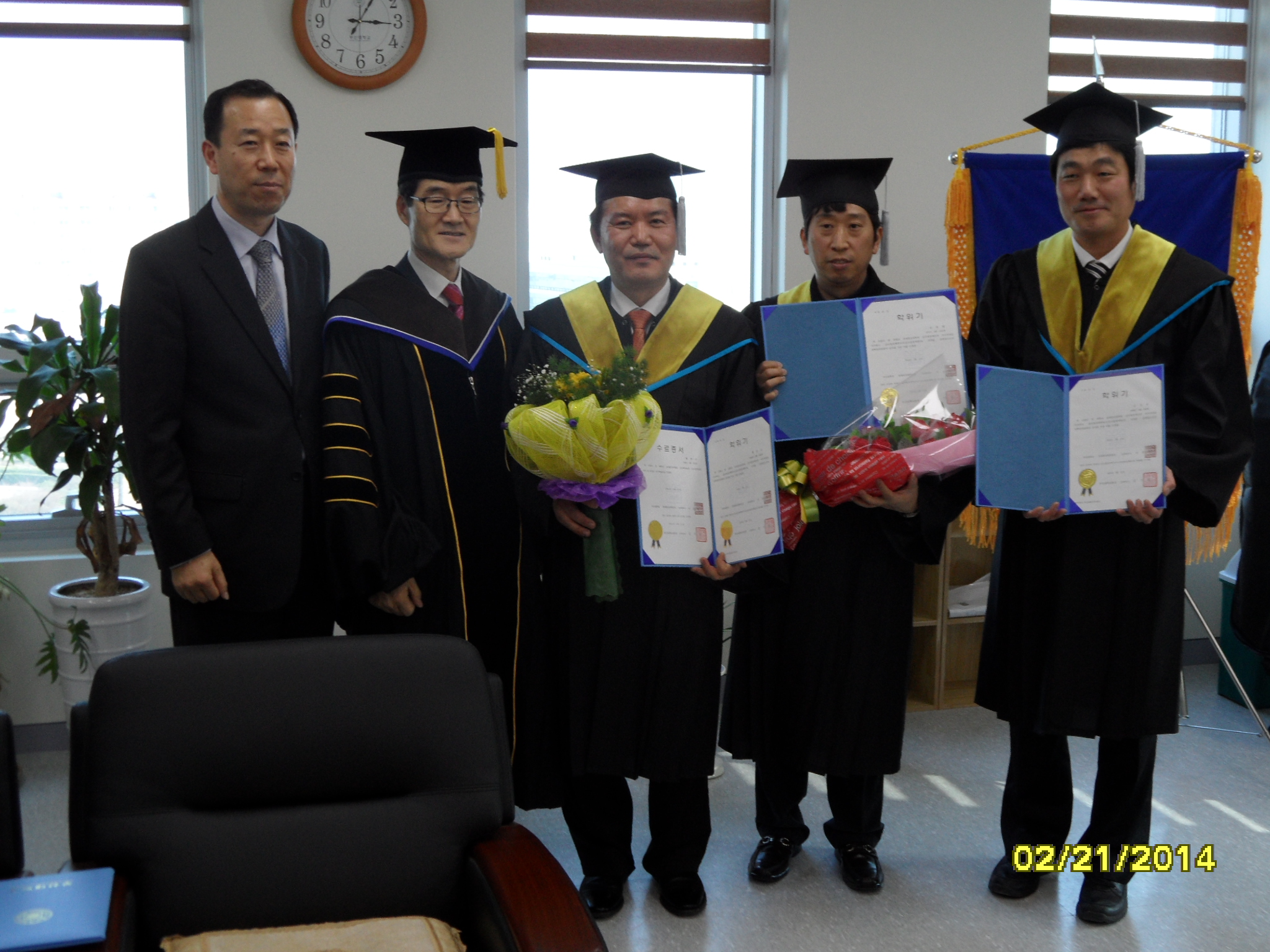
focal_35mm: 40
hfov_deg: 46.8
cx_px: 635
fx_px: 1468
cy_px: 476
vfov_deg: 36.0
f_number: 3.6
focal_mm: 6.5
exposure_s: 1/60
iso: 100
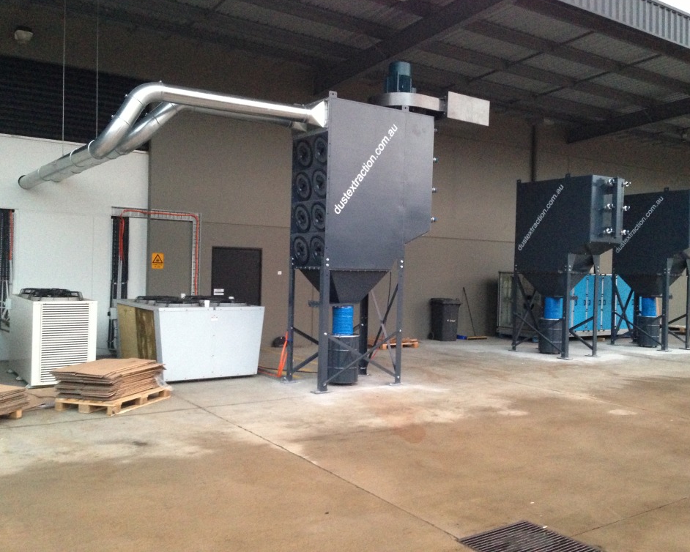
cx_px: 363
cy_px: 272
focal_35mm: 35
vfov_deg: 42.2
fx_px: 715
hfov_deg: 51.5
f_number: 2.4
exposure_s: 1/16
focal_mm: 4.13
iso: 500
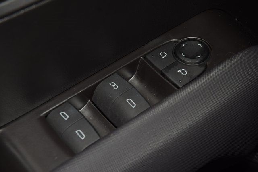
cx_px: 129
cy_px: 86
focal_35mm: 105
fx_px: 753
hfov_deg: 19.5
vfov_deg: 13.0
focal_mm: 70
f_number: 8
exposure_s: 1/125
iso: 100
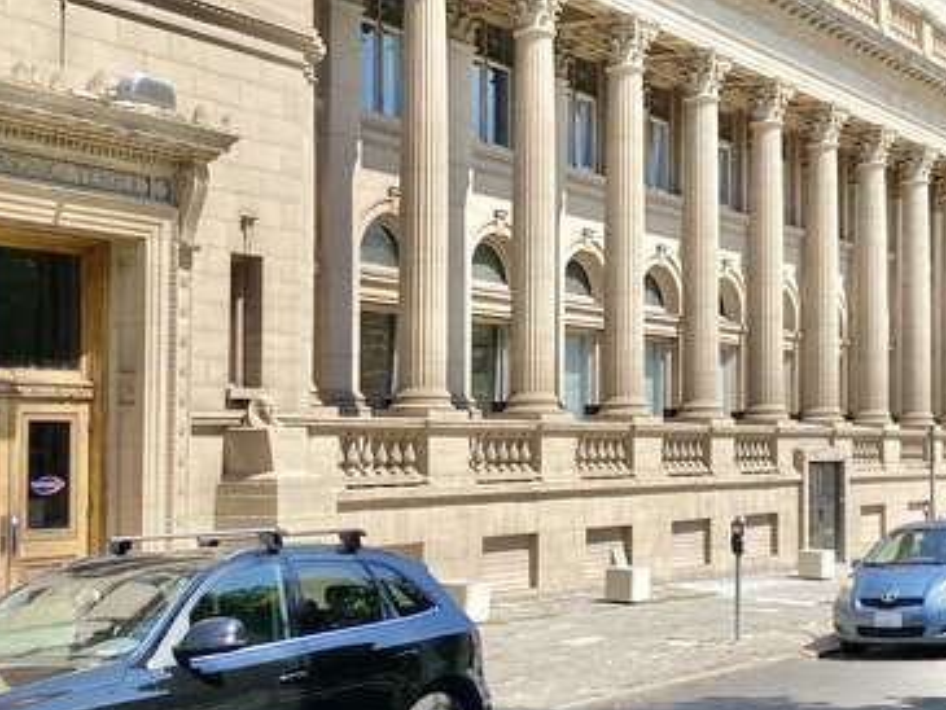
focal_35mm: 57
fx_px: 1558
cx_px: 549
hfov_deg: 33.7
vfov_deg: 25.4
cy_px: 194
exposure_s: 1/1927
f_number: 1.8
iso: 32
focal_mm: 4.25
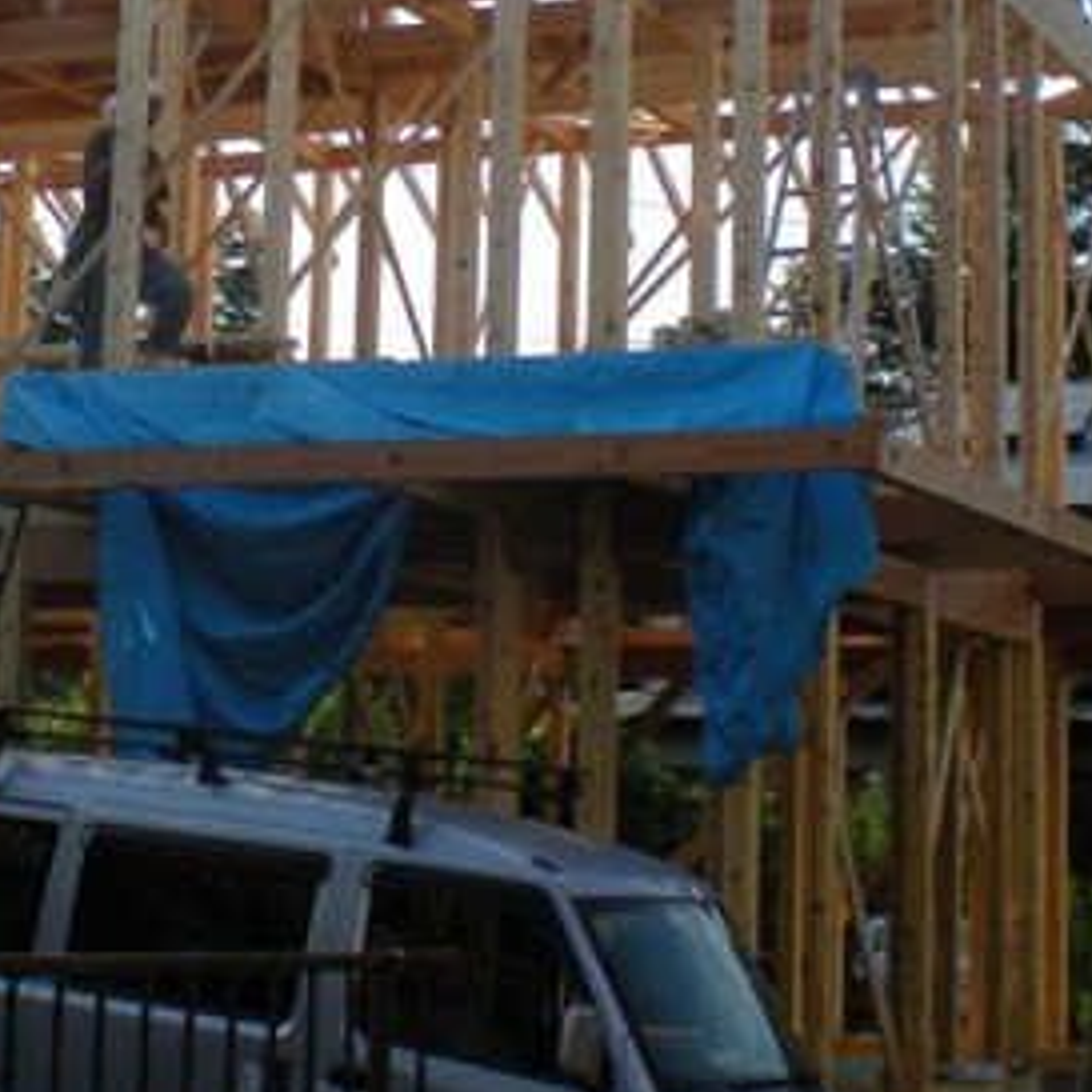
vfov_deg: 19.9
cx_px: 364
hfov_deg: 20.1
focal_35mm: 86
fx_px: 3069
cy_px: 210
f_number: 4.6
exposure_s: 1/397
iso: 64
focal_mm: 6.3
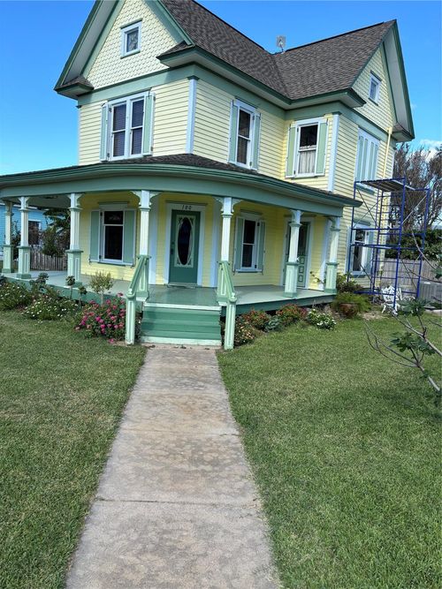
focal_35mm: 26
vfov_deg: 67.3
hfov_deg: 53.0
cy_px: 294
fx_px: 443
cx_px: 221
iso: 50
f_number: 1.6
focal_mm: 5.96
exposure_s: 1/1616
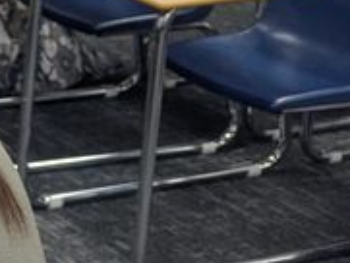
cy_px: -163
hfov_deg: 11.4
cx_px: -549
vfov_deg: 10.4
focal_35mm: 136
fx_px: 1376
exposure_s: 1/120
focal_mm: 6.81
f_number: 1.85
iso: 259
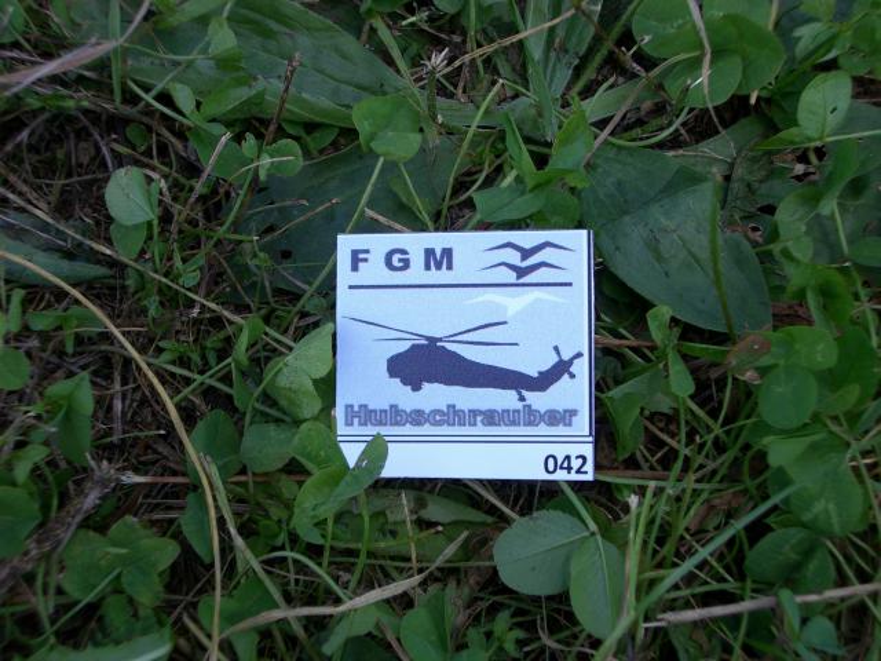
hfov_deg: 29.4
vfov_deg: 22.3
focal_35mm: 66
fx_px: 1680
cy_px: 330
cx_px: 440
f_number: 3.6
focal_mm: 10.7
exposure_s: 1/320
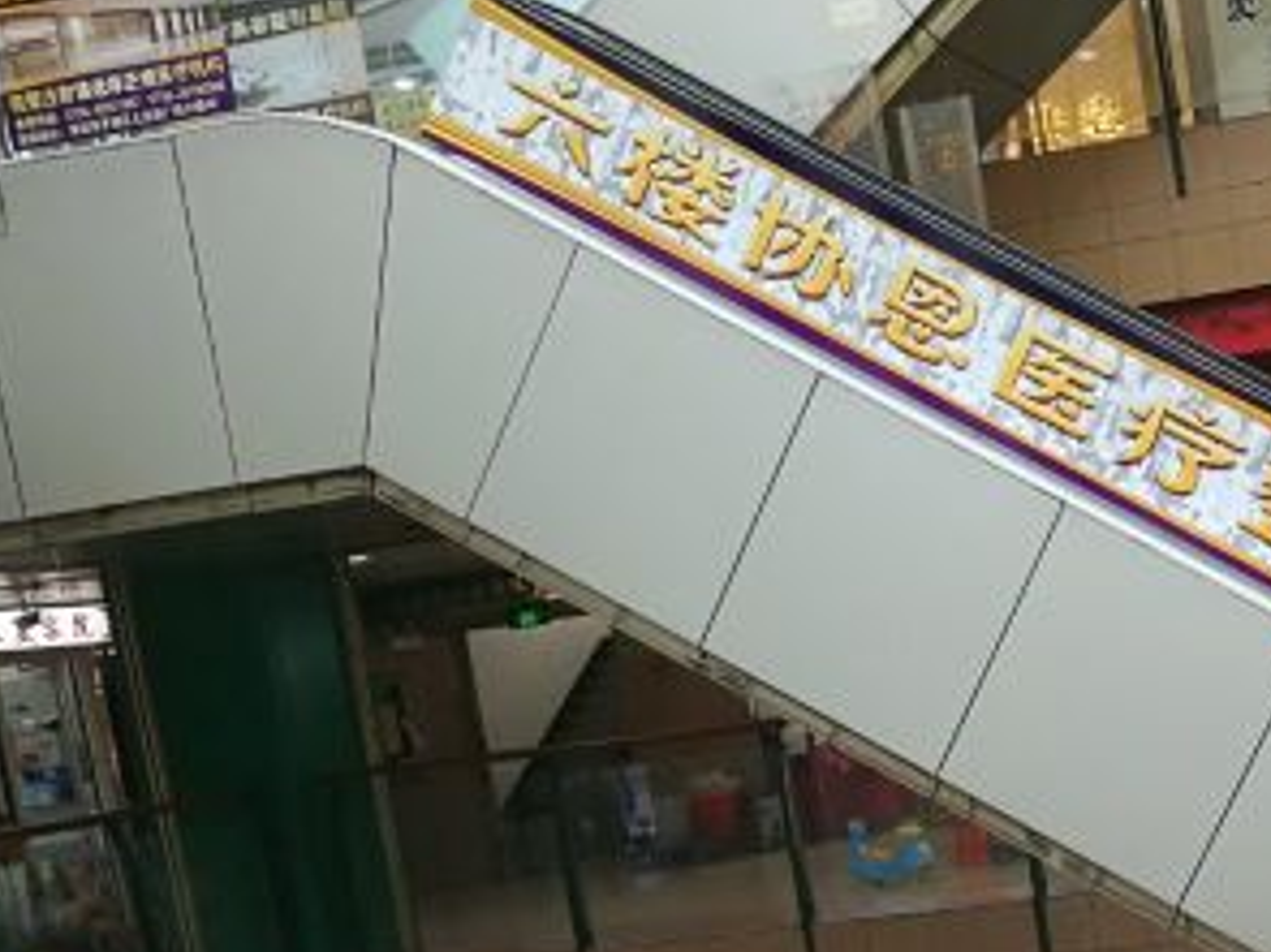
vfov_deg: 22.3
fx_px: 2349
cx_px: 1323
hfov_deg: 28.1
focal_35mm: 64
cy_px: 890
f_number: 2.2
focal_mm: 3.95
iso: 160
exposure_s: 1/50
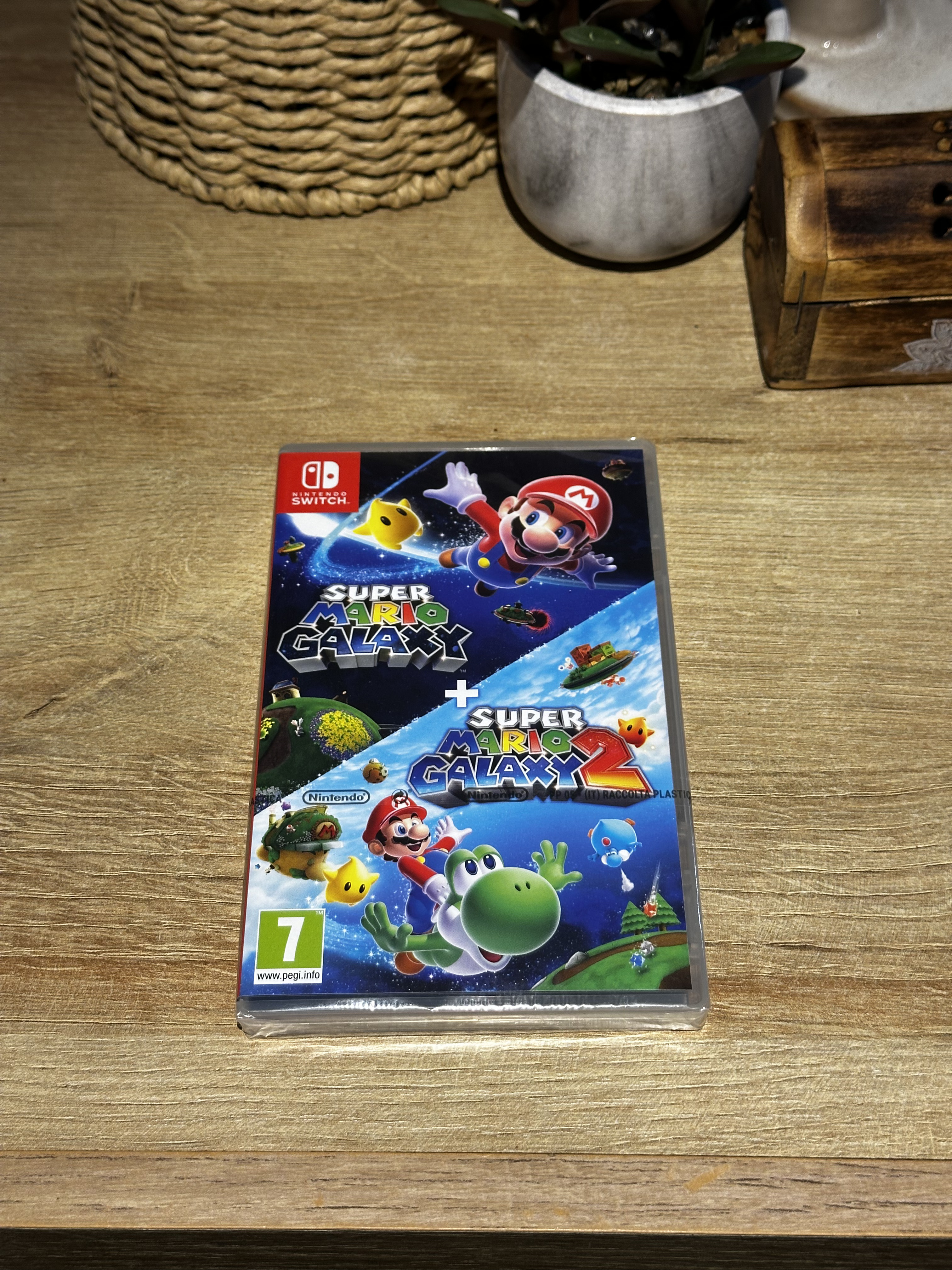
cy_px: 635
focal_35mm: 48
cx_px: 476
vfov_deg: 39.7
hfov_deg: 30.3
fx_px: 1760
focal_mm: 6.86
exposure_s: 1/59
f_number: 1.78
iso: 100
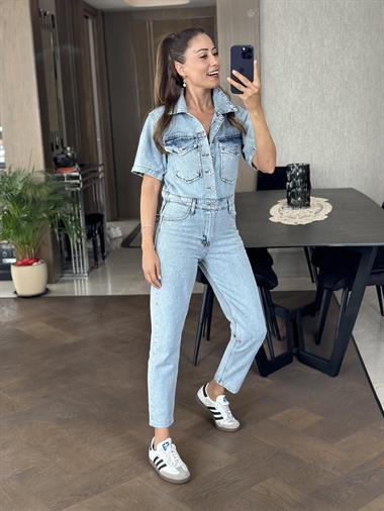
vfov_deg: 39.6
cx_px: 192
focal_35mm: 48
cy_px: 256
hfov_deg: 30.3
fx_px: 709
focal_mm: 6.86
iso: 125
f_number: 1.78
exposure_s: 1/93
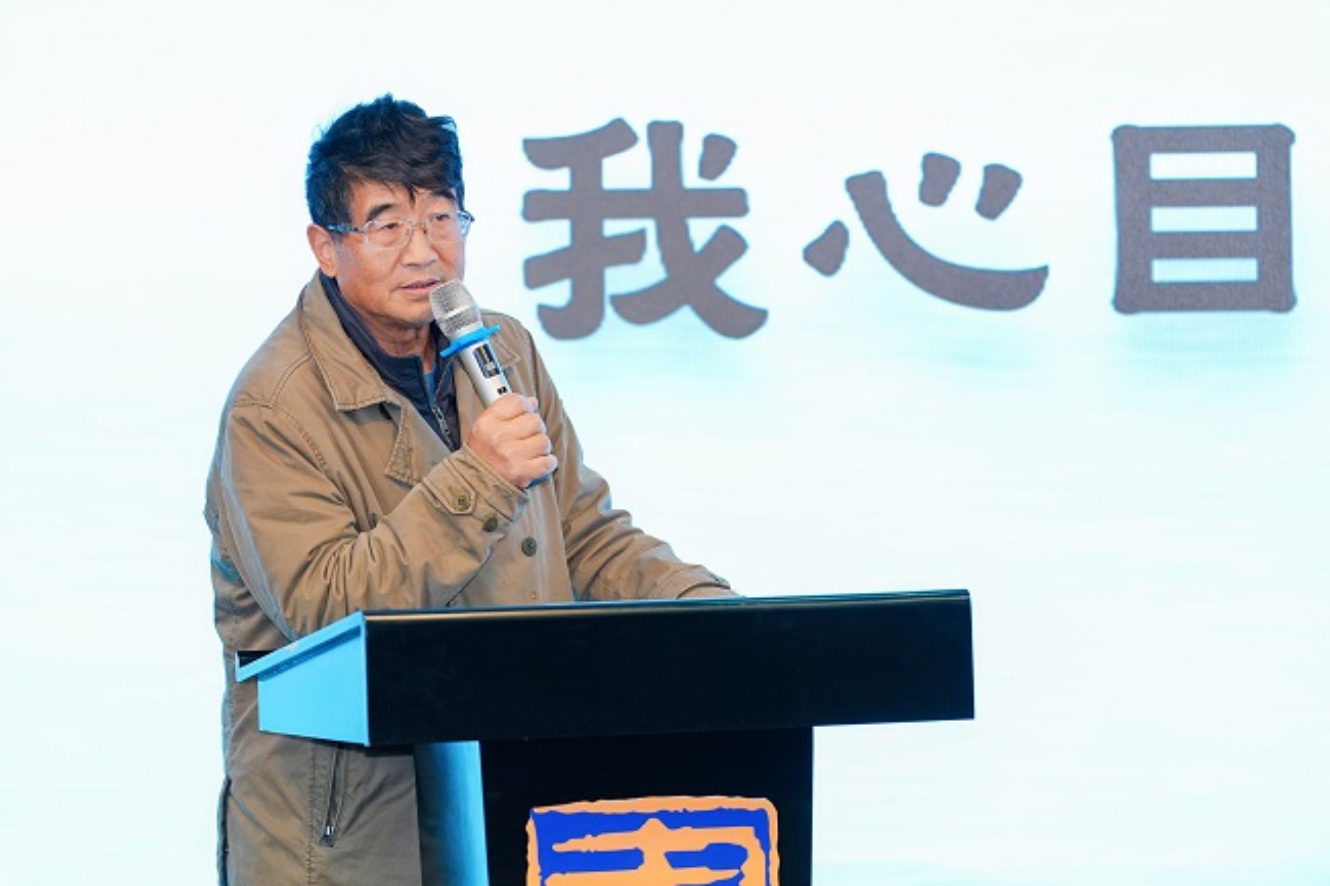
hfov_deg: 10.3
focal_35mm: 200
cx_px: 665
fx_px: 7387
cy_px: 443
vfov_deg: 6.9
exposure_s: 1/160
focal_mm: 200
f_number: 3.5
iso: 640
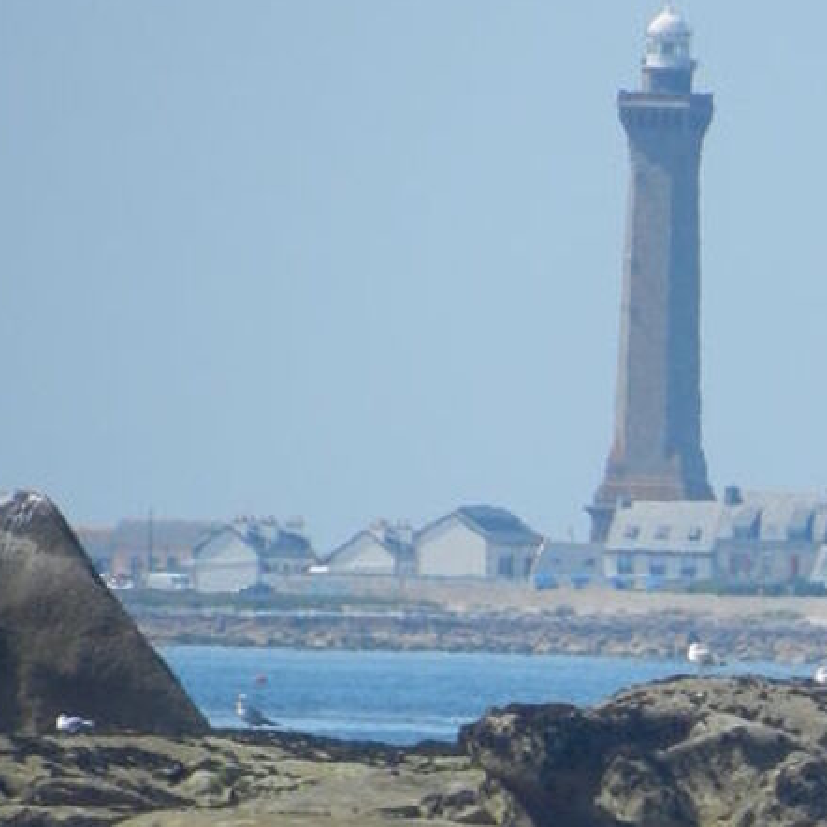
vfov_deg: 1.5
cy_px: 804
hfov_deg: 1.5
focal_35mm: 1200
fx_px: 32435
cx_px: 728
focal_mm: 81
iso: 160
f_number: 5.9
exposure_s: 1/800
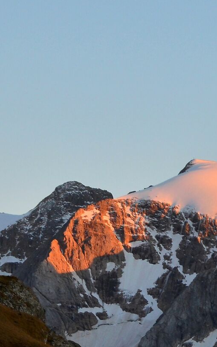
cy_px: 338
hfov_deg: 5.2
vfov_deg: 8.3
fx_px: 2384
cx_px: 368
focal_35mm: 252
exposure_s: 1/125
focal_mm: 56
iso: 320
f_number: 8
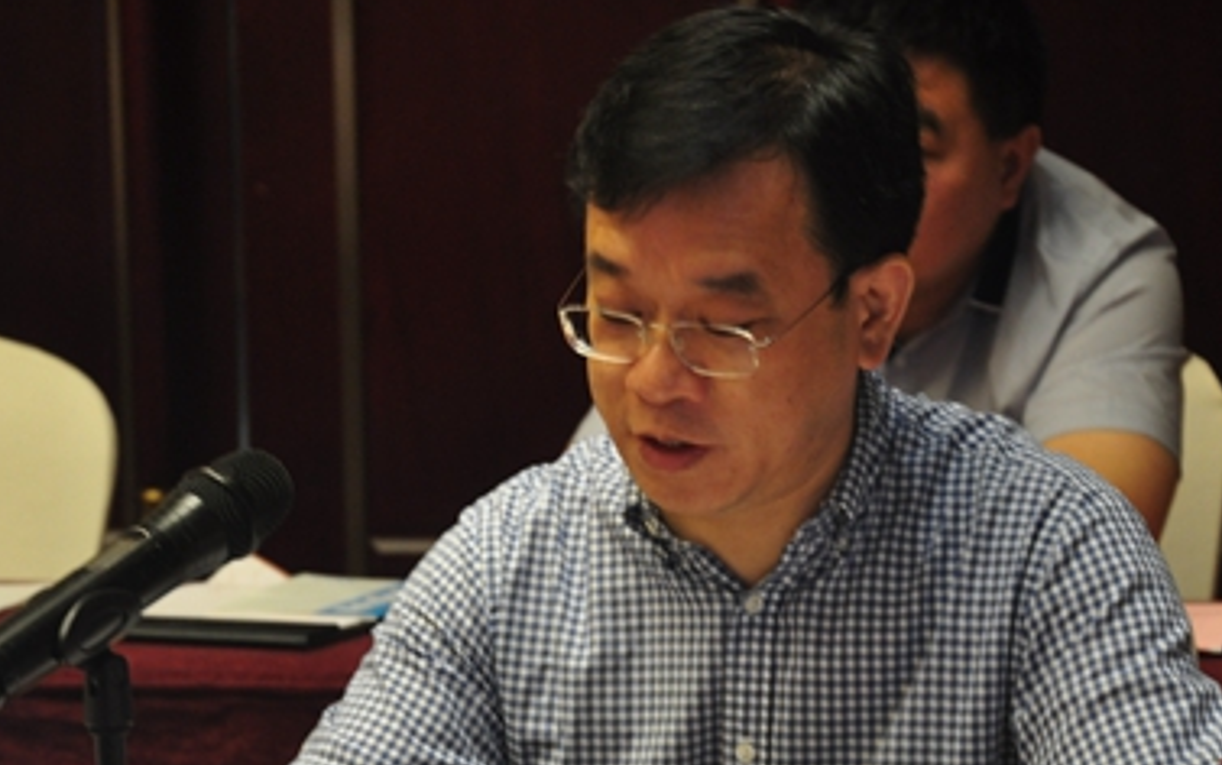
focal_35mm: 170
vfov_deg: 7.7
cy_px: 556
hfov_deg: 12.3
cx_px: 590
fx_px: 5664
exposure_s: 1/10
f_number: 5.6
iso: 800
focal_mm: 70
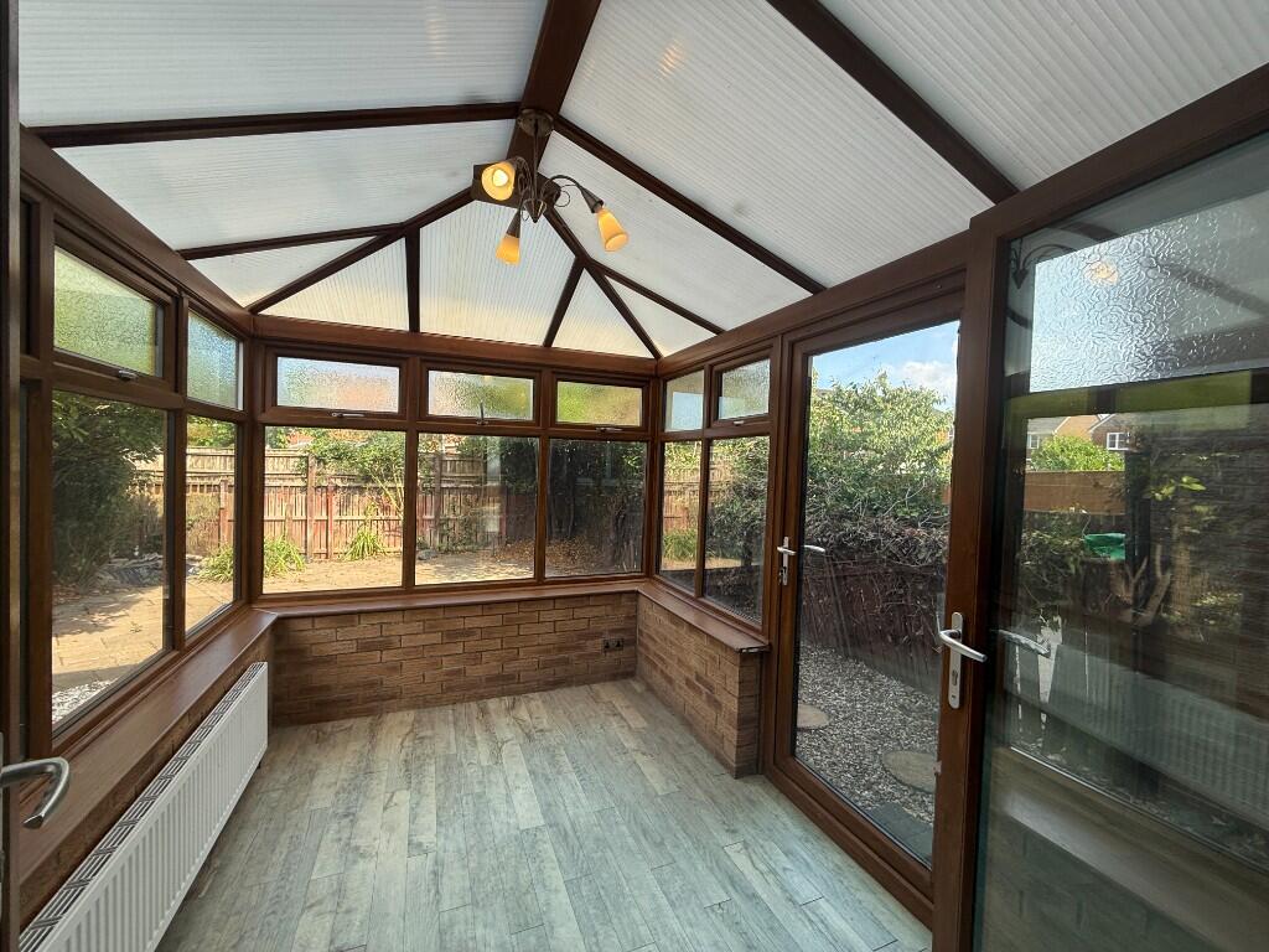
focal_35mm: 14
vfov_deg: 85.7
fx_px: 513
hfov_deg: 102.1
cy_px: 476
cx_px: 634
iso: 64
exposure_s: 1/316
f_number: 2.2
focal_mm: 2.22
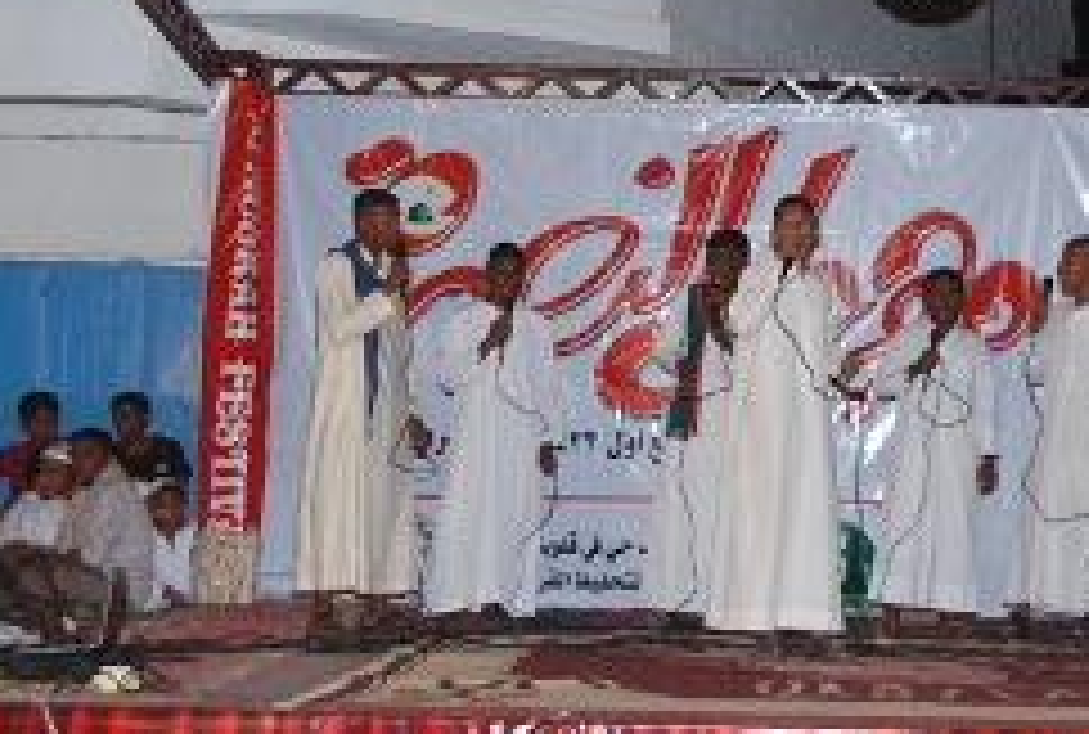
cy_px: 230
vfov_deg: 18.5
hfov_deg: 26.9
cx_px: 828
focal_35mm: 74
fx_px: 2239
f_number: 5.6
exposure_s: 1/60
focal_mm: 31
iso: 125
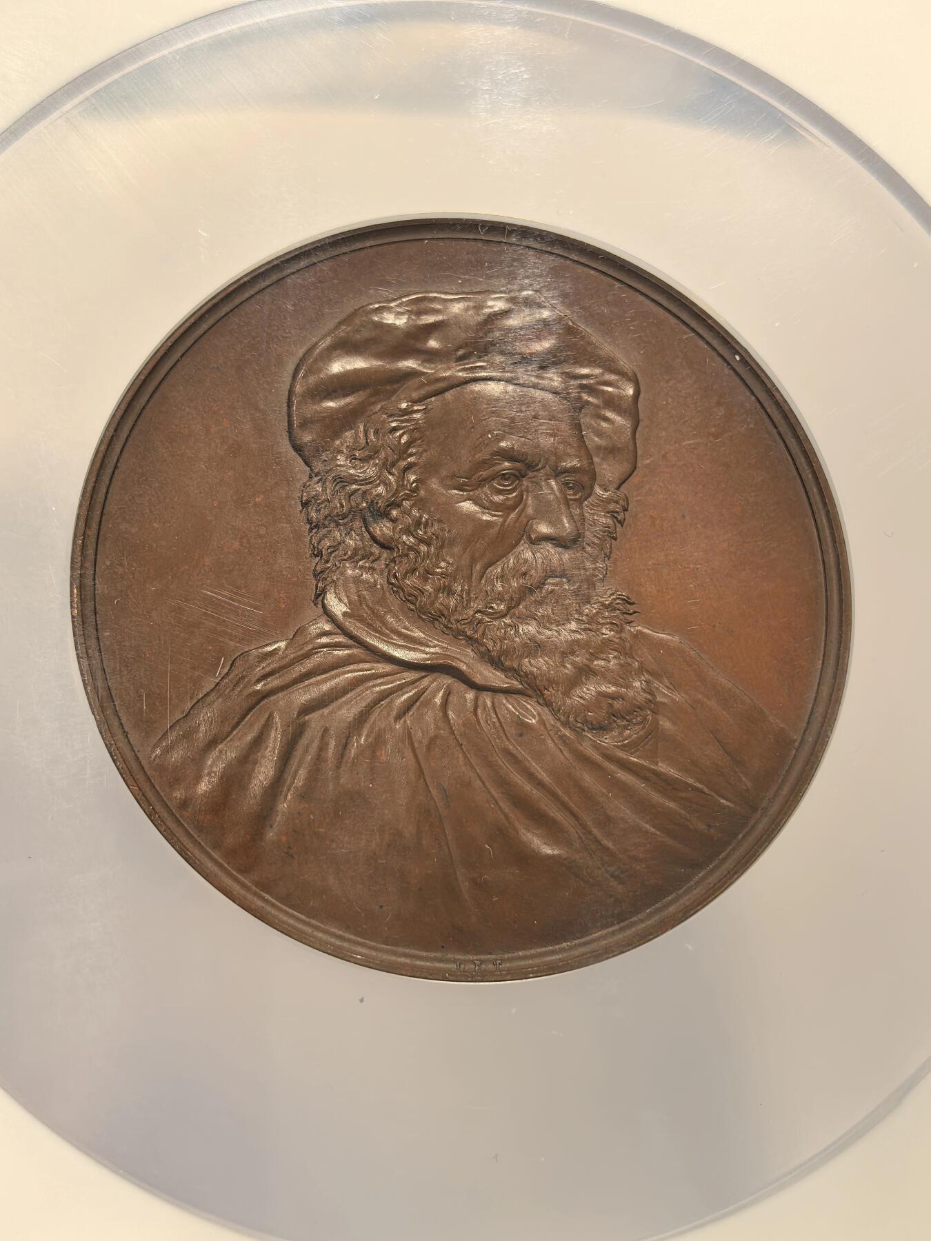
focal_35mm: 54
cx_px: 466
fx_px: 1936
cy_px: 620
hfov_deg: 27.0
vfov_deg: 35.5
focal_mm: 6.98
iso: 160
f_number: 2
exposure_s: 1/50
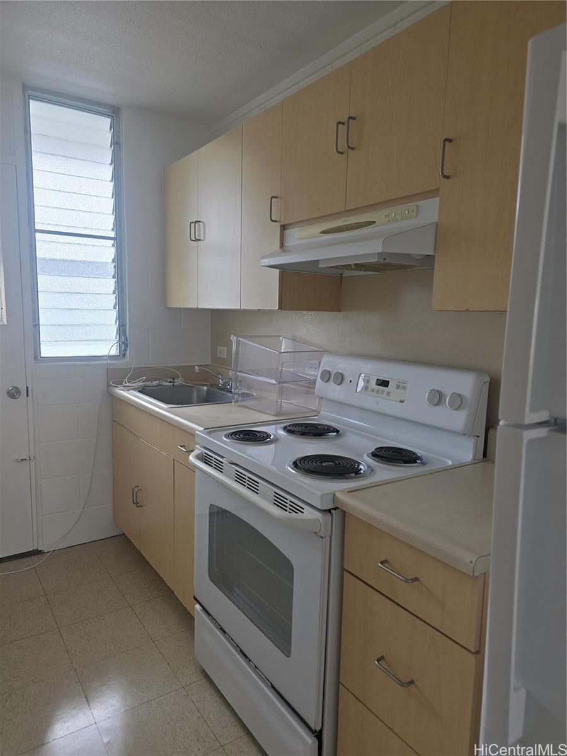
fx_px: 502
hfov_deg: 58.9
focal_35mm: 23
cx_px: 284
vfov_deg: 73.9
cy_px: 378
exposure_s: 1/180
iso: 32
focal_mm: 6.3
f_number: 1.7
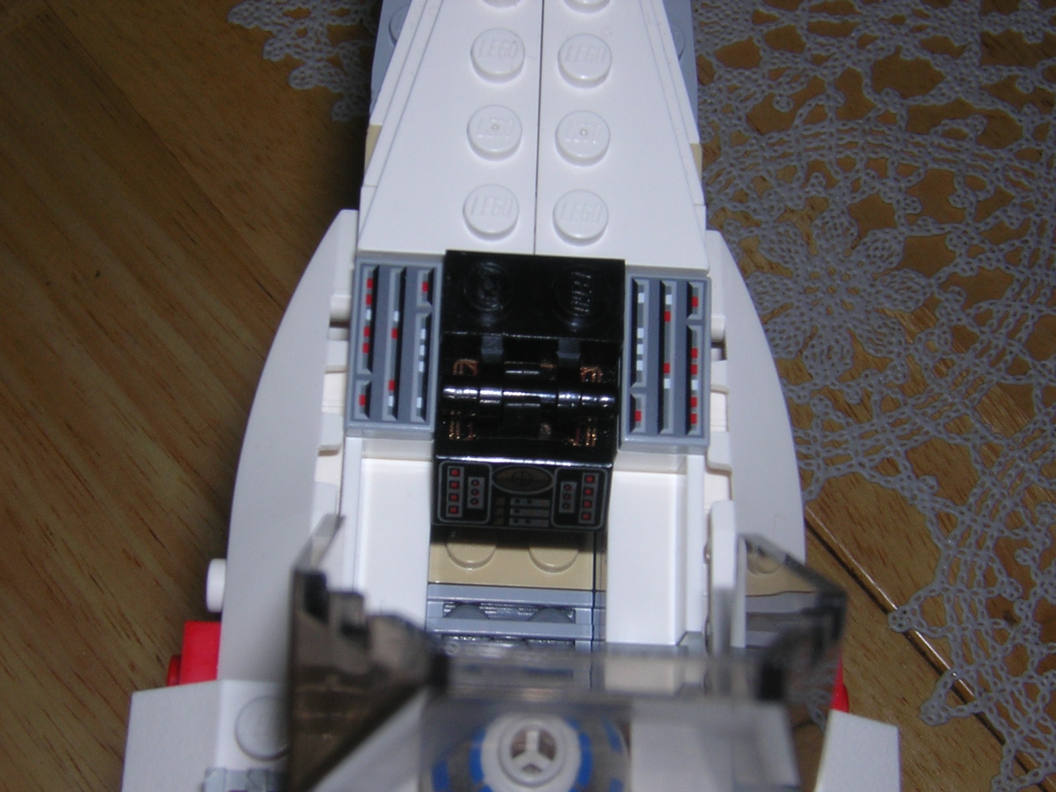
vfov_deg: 22.3
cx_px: 528
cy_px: 396
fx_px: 2013
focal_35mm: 66
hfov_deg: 29.4
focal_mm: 8.6
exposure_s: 1/60.1
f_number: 7
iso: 100
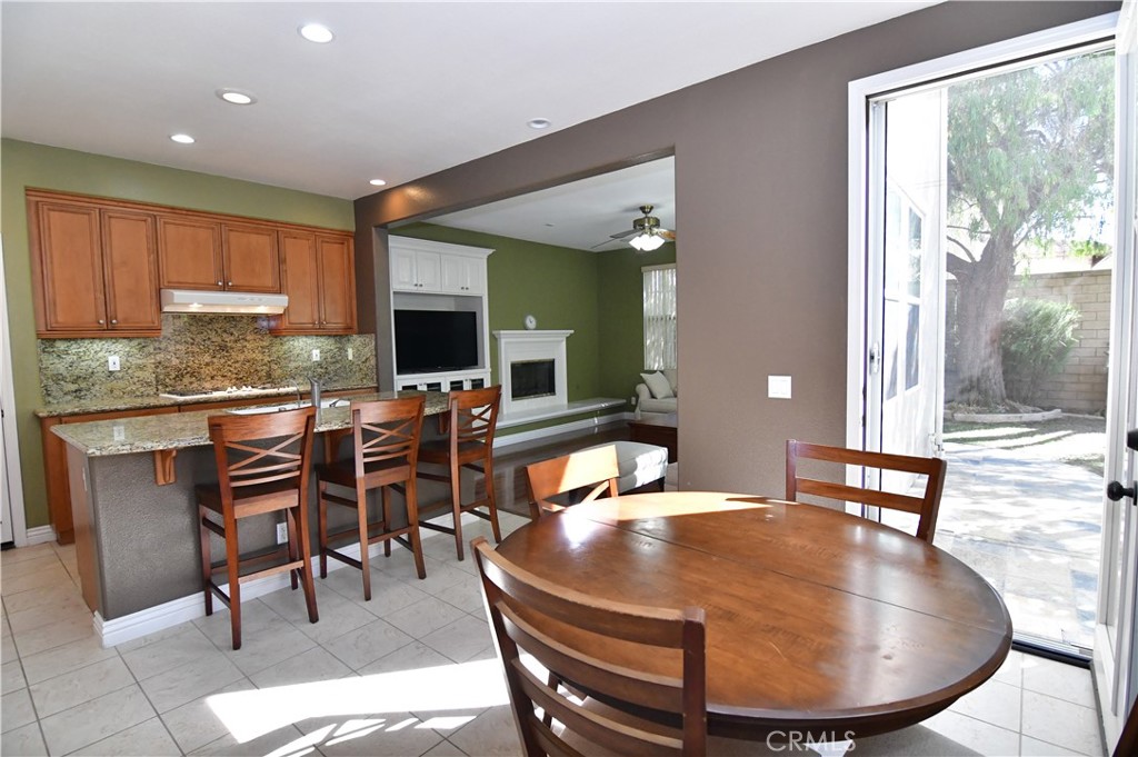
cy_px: 378
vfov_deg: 73.7
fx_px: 505
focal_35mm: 16
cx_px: 569
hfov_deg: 96.8
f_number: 4.5
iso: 2000
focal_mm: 11
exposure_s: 1/500
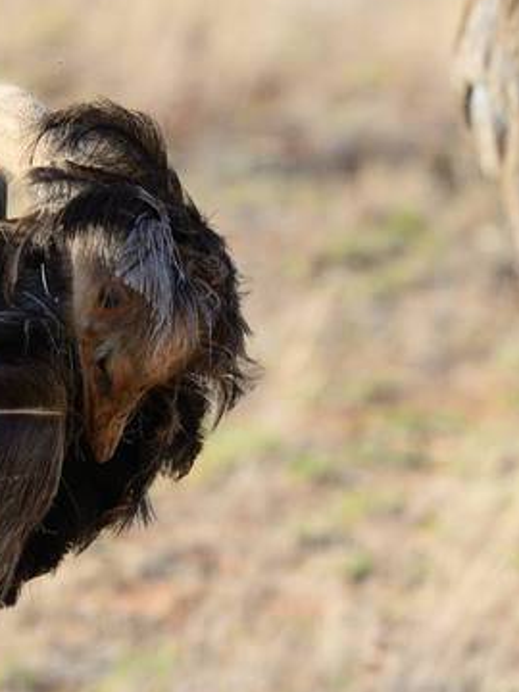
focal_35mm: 728
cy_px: 519
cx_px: 111
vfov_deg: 2.7
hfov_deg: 2.0
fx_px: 14553
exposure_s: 1/500
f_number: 5.3
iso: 250
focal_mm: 260
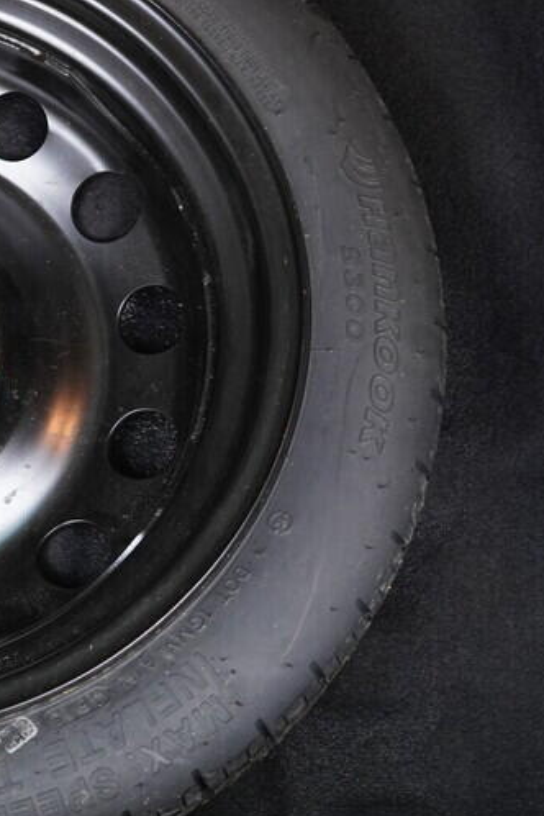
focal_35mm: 74
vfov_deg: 27.3
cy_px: 361
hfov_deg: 17.0
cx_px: -218
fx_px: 1677
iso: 800
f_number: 2.8
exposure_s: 1/40
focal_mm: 24
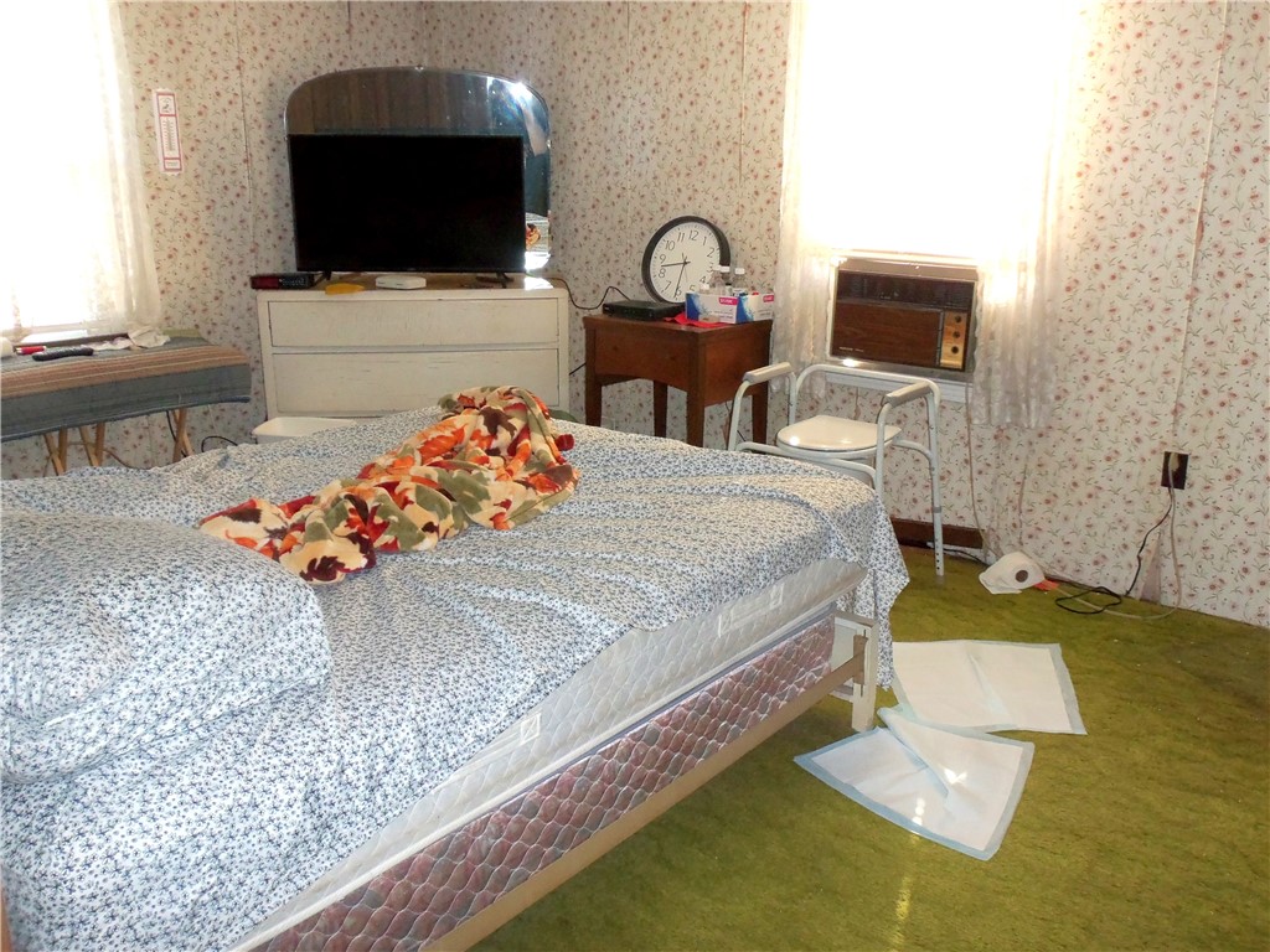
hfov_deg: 63.4
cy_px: 476
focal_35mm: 28
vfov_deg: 49.7
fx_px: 1027
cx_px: 635
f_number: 3.3
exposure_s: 1/60
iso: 200
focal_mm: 5.1
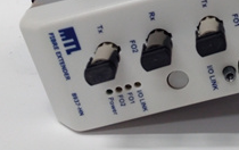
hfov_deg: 29.3
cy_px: -29
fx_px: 444
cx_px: 200
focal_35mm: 68
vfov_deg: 18.3
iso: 231
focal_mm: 3.79
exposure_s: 1/33
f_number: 2
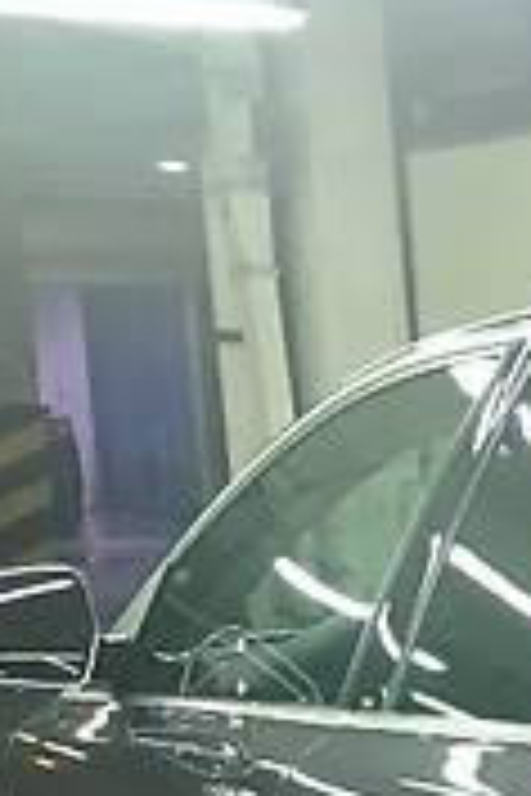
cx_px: 1390
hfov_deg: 8.9
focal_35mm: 136
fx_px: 3009
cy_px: 1259
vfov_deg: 14.0
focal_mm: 4.2
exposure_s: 1/17
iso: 40
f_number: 2.2
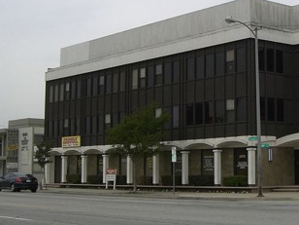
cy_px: 56
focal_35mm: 79
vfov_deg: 18.5
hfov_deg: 24.1
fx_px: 682
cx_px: 264
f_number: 4.3
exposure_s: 1/800
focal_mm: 6.2
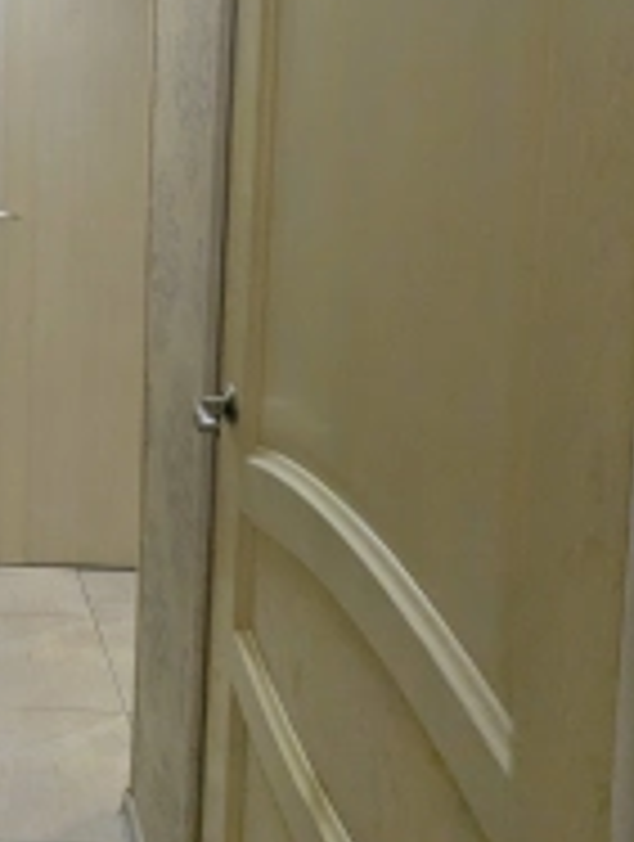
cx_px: -153
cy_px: 117
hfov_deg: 30.0
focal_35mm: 40
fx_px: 973
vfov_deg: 43.5
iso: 143
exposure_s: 1/25
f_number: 2.2
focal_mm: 2.35
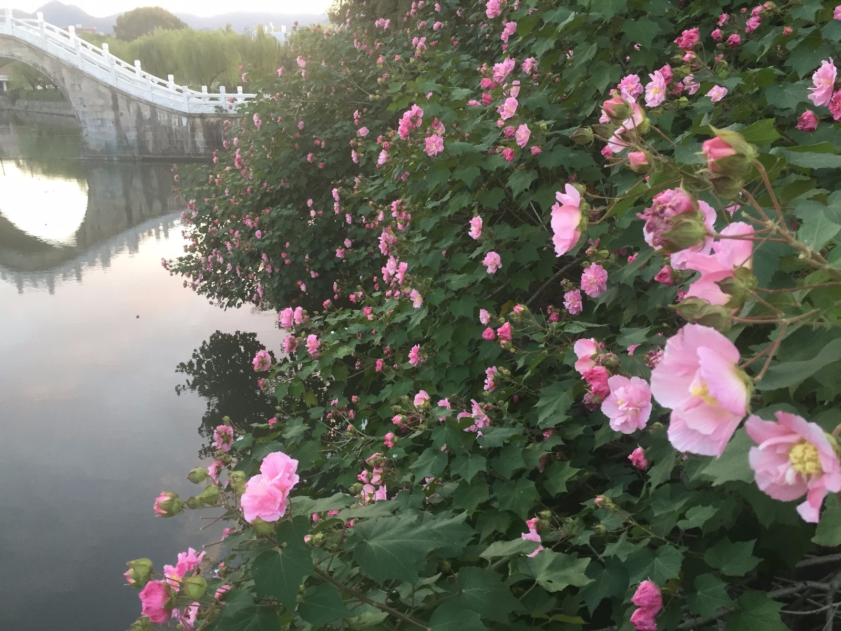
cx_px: 420
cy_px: 316
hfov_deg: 61.7
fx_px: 705
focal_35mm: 29
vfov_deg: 48.2
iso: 64
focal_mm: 4.15
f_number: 2.2
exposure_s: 1/33
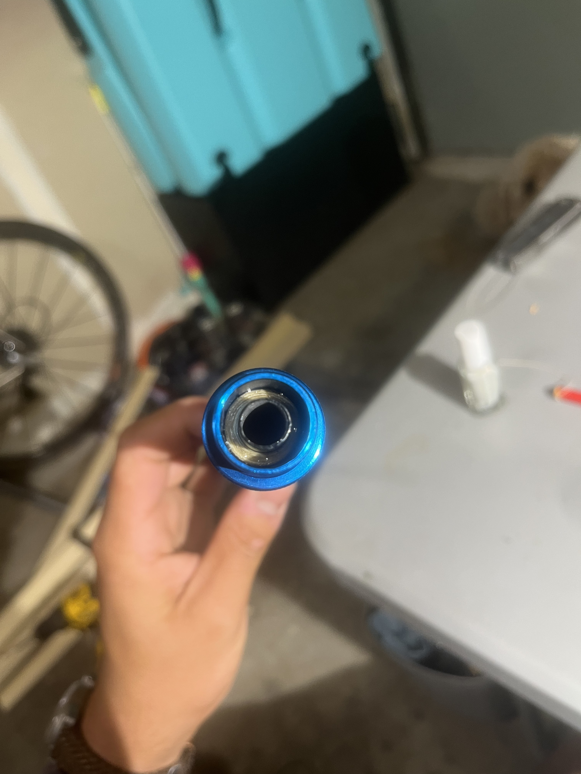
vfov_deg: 67.3
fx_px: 582
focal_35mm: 26
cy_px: 387
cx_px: 290
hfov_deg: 53.1
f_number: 1.6
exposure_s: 1/60
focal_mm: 5.1
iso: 100
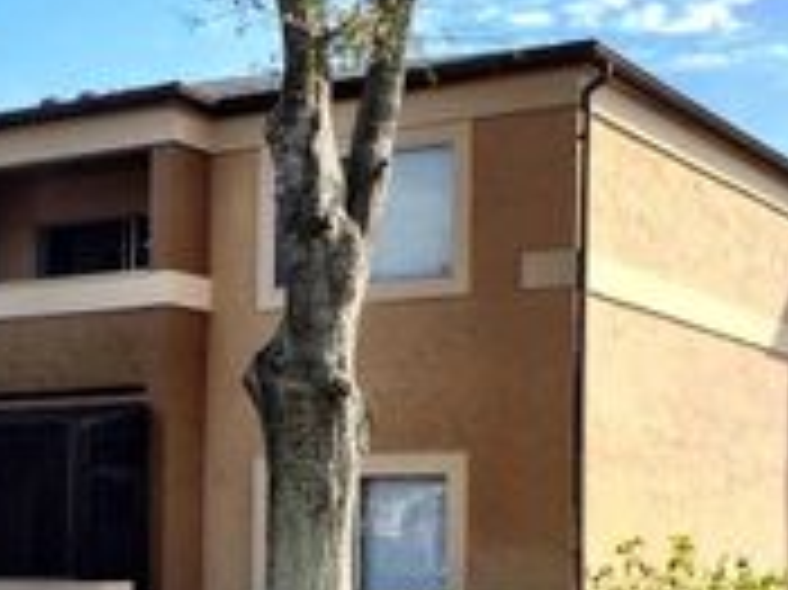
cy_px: 511
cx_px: 198
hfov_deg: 23.3
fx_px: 1888
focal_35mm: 83
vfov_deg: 17.5
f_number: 2.2
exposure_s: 1/1208
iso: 32
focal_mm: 4.15
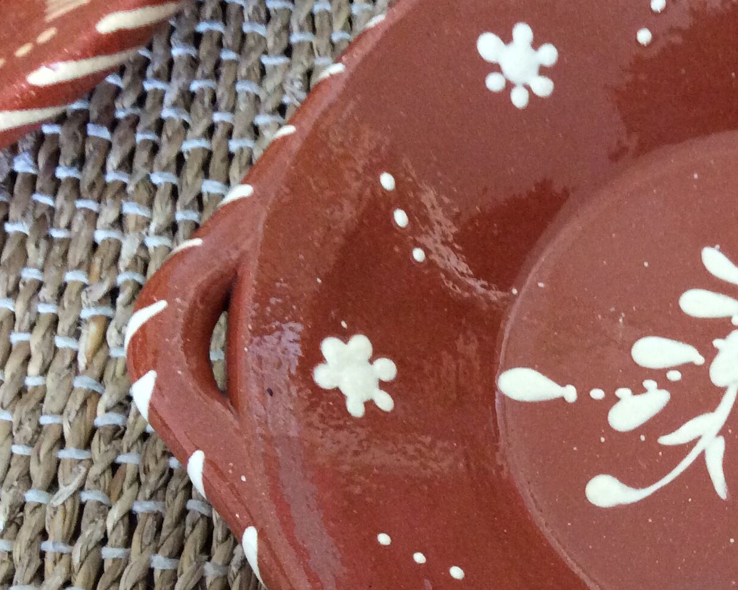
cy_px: 434
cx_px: 737
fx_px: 1442
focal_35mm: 66
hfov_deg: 27.1
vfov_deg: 22.9
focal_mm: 3.3
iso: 160
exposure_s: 1/25
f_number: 2.4
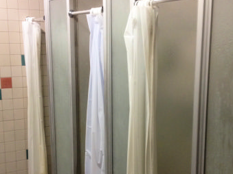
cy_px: 121
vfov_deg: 23.5
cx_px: 115
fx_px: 417
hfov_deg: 31.2
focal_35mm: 62
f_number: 2.4
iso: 80
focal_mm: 4.28
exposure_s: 1/20
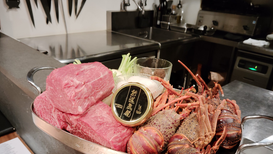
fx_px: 224
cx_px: 138
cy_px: 98
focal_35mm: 31
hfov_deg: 62.6
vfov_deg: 37.5
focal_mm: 4.22
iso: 1775
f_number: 1.8
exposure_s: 1/20
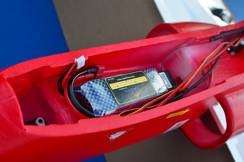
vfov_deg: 25.6
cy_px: 81
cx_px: 122
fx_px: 355
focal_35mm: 52
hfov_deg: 37.9
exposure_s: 1/160
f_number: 5.6
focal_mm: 35
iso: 100
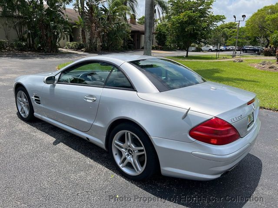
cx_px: 139
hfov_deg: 67.3
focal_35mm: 26
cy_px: 104
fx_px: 209
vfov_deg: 53.1
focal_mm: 5.7
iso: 50
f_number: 1.5
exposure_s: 1/4831
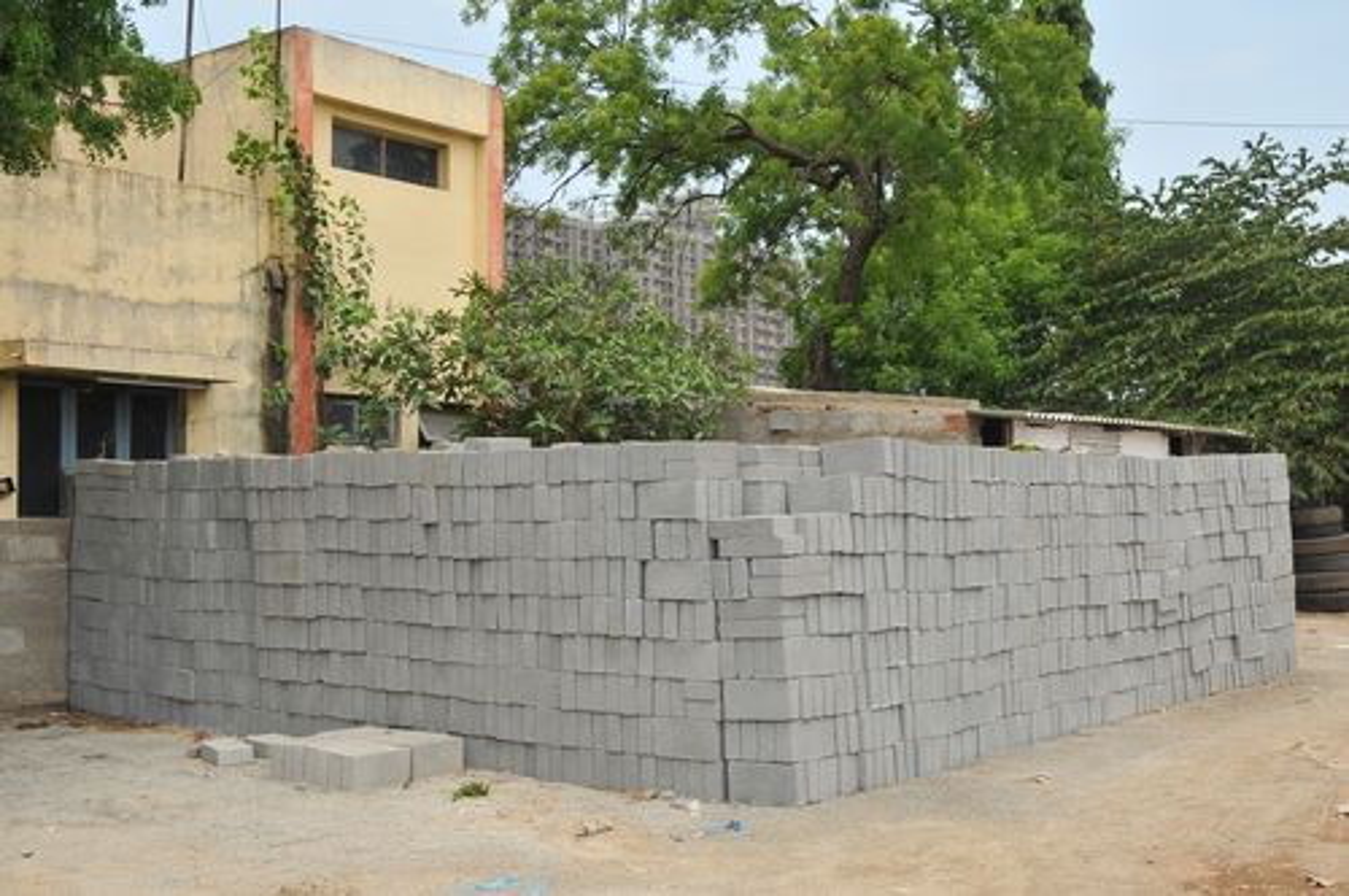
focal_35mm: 39
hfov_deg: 49.6
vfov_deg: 34.1
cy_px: 448
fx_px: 1460
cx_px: 674
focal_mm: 26
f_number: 11
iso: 250
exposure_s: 1/125
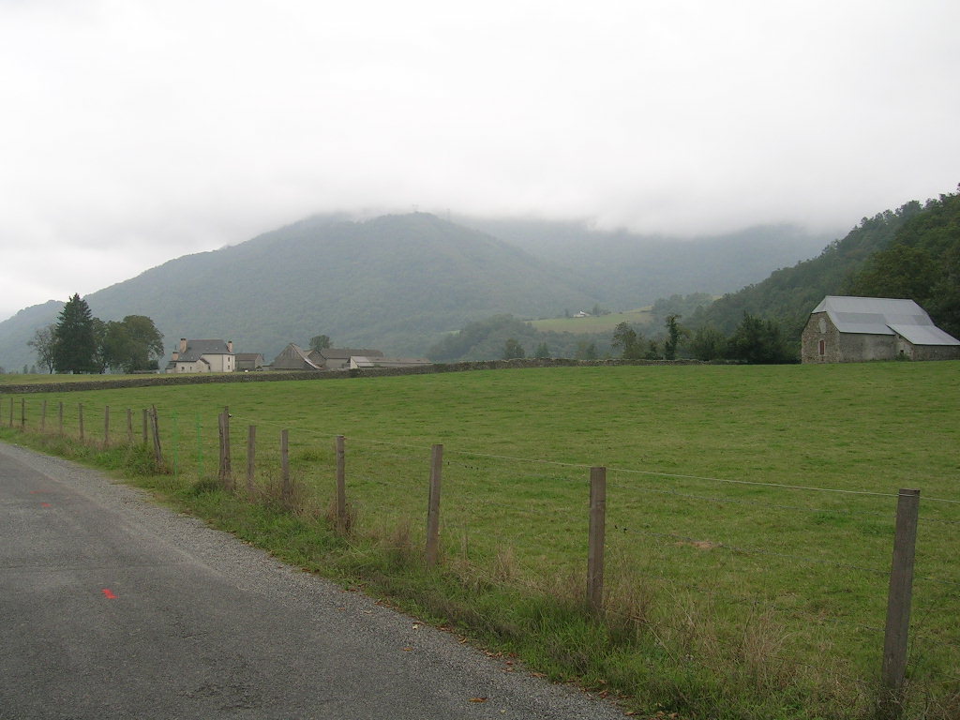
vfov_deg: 40.7
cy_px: 360
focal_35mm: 35
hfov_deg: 52.6
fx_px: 971
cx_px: 480
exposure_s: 1/176
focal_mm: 5.4
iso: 50
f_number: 4.8
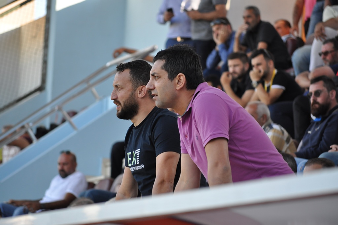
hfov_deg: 8.6
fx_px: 2250
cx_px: 169
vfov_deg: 5.7
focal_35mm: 240
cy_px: 112
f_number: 5.3
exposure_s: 1/500
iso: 800
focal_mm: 160
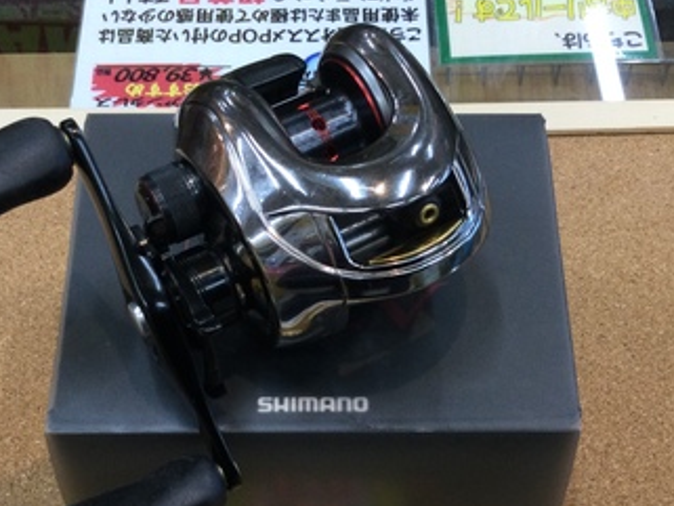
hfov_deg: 33.2
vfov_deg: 24.8
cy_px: 405
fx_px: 1130
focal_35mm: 58
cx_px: 342
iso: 32
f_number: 2.4
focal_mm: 3.3
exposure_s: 1/30
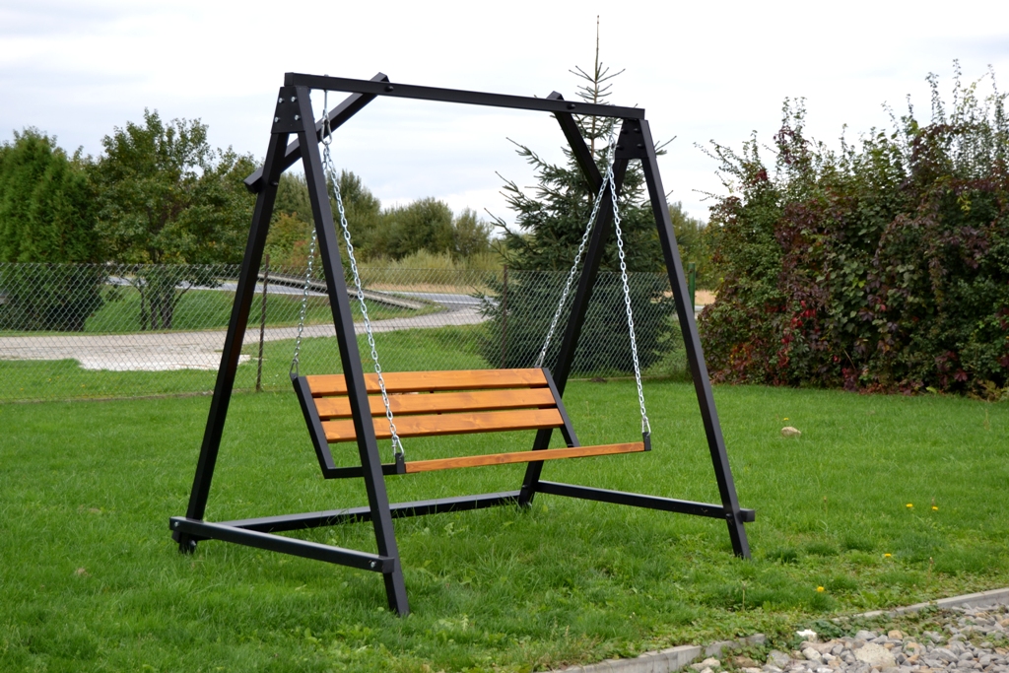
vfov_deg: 21.6
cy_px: 336
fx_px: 1766
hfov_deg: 31.9
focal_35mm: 63
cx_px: 504
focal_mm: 42
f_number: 6.3
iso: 100
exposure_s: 1/160
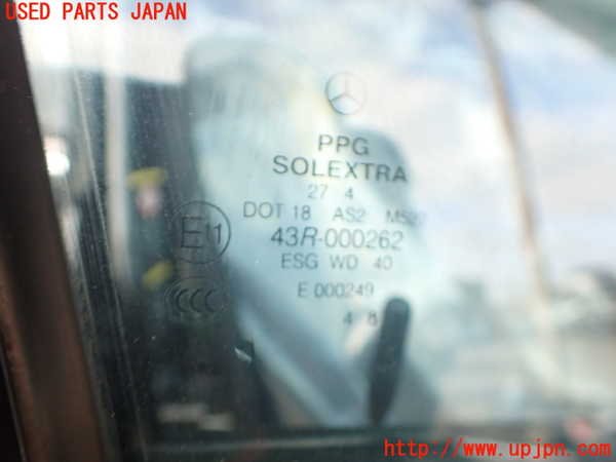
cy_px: 231
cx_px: 308
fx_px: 534
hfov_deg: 60.0
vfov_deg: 46.8
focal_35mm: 30
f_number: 2.3
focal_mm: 5.4
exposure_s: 1/125
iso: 160
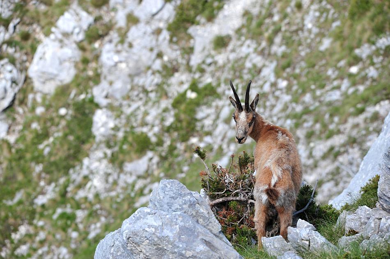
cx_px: 195
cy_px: 130
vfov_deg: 5.5
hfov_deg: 8.2
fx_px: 2706
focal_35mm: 250
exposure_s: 1/320
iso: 400
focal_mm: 250
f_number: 9
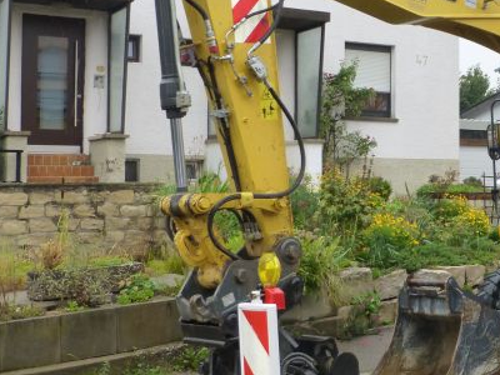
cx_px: 414
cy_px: 151
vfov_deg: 24.4
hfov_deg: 31.2
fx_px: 867
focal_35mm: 60
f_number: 3.6
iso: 160
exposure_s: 1/250
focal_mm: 5.4
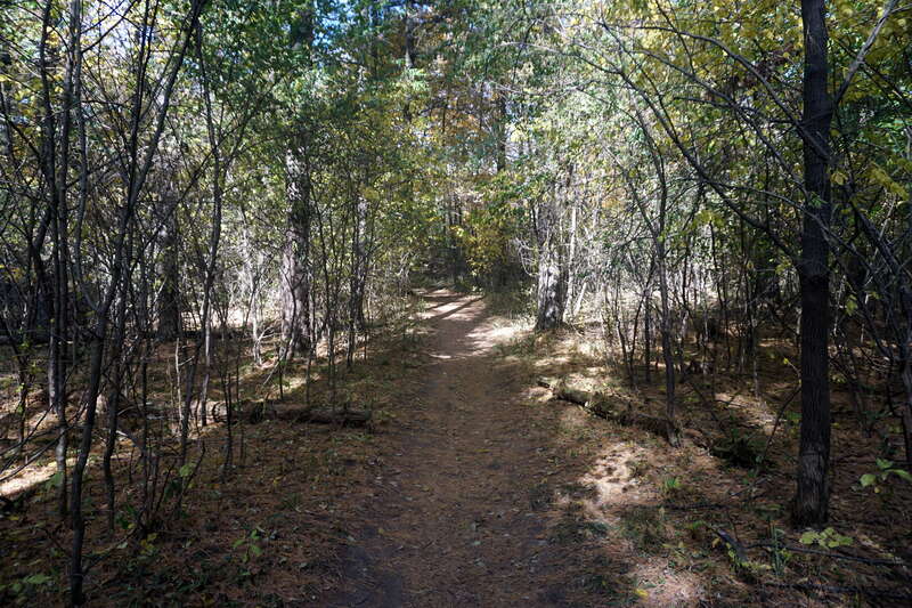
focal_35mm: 24
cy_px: 304
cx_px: 456
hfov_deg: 73.8
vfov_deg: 53.1
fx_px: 608
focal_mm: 16
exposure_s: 1/160
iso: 160
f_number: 4
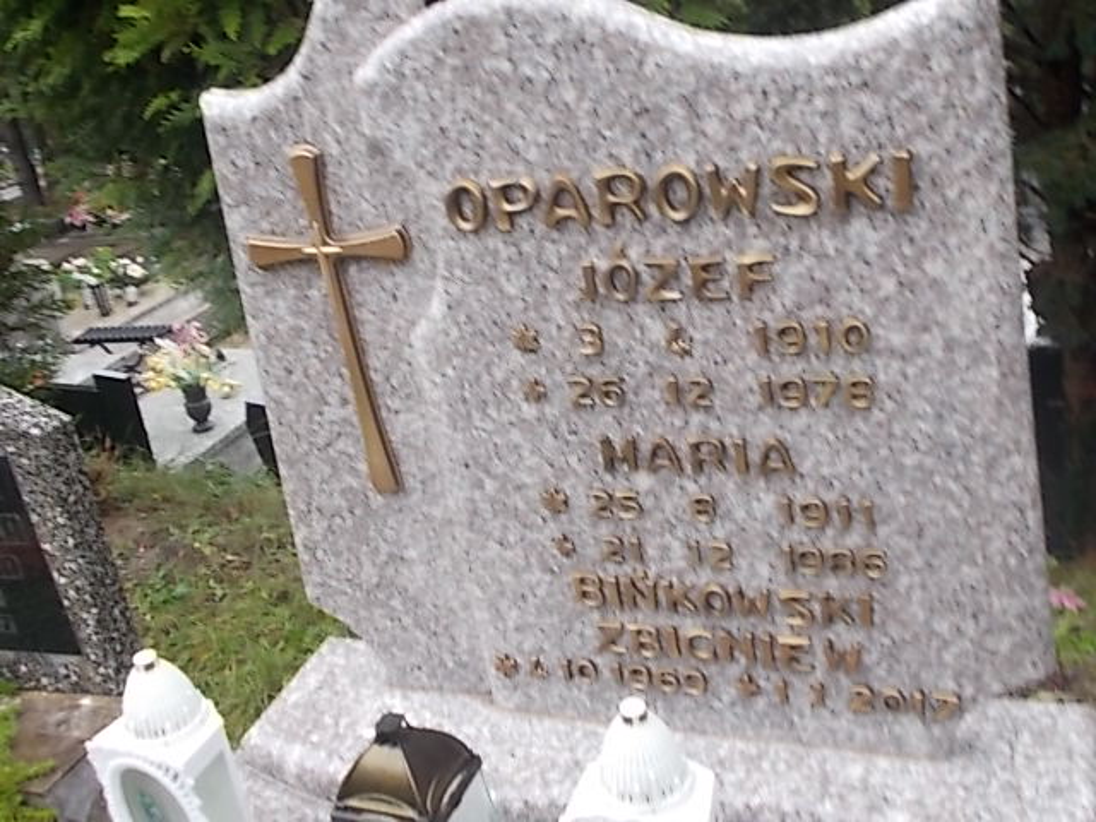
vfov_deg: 36.8
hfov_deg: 47.9
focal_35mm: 39
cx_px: 548
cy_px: 411
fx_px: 1235
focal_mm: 6.9
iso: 140
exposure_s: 1/30
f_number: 3.9
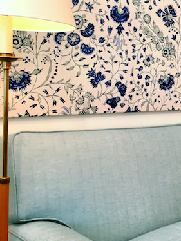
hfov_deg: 22.9
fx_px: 432
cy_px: 112
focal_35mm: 62
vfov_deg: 31.2
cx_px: 175
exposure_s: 1/40
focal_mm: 4.15
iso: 32
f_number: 2.2
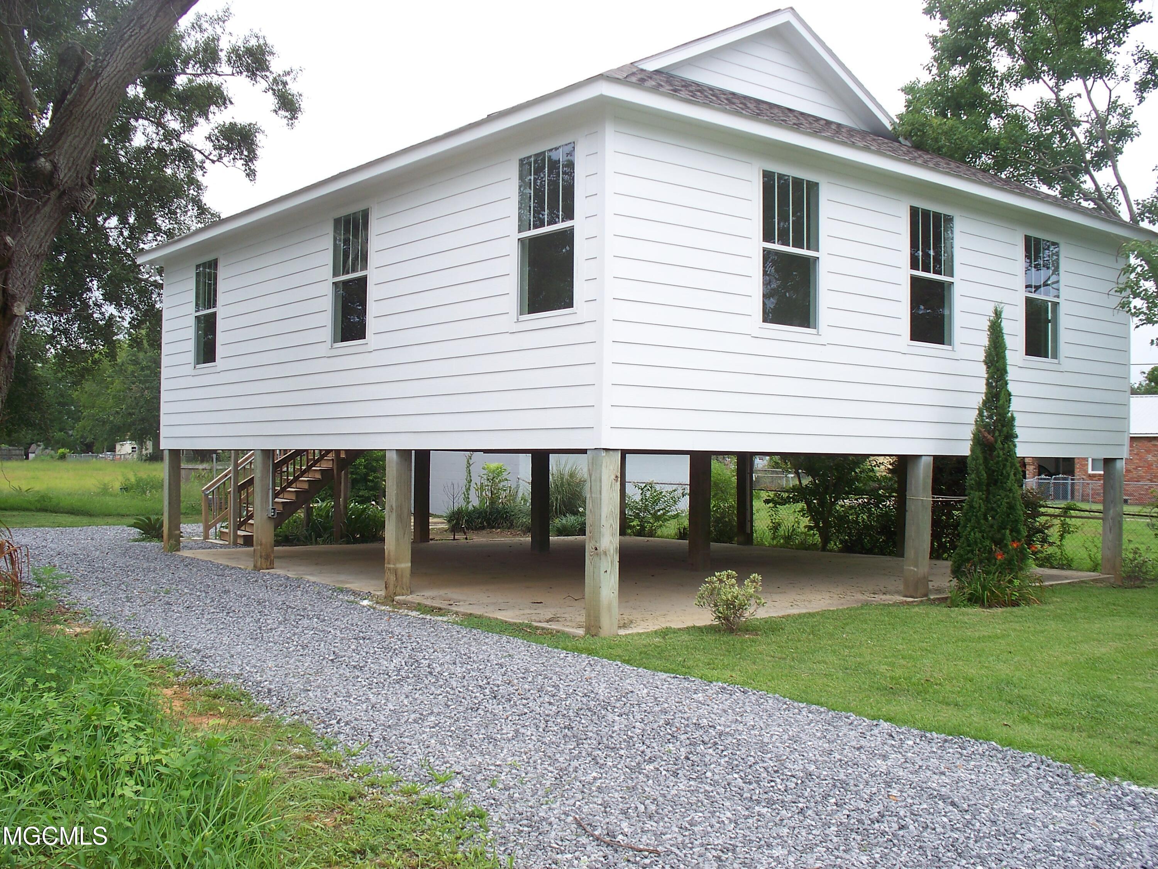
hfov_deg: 51.4
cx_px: 579
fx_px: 1204
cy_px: 434
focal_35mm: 36
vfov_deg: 39.7
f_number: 2.8
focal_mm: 7.54
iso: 80
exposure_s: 1/500
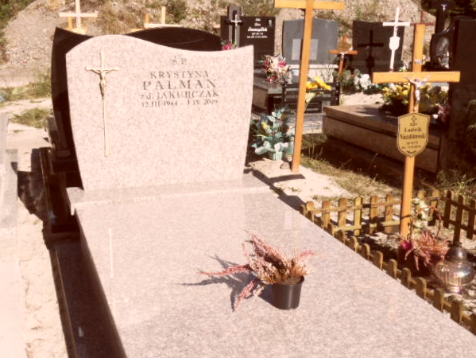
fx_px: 564
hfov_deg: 45.7
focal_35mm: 41
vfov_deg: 35.2
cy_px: 180
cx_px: 231
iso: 80
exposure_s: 1/500
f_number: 4.6
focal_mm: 3.9
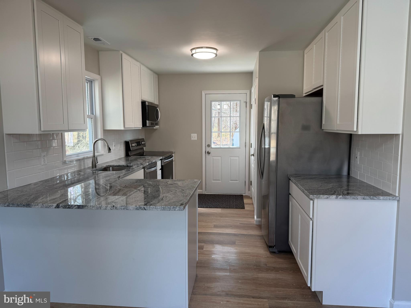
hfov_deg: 71.6
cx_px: 206
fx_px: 285
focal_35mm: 24
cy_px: 154
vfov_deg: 56.8
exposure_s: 1/120
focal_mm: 6.76
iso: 100
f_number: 1.78
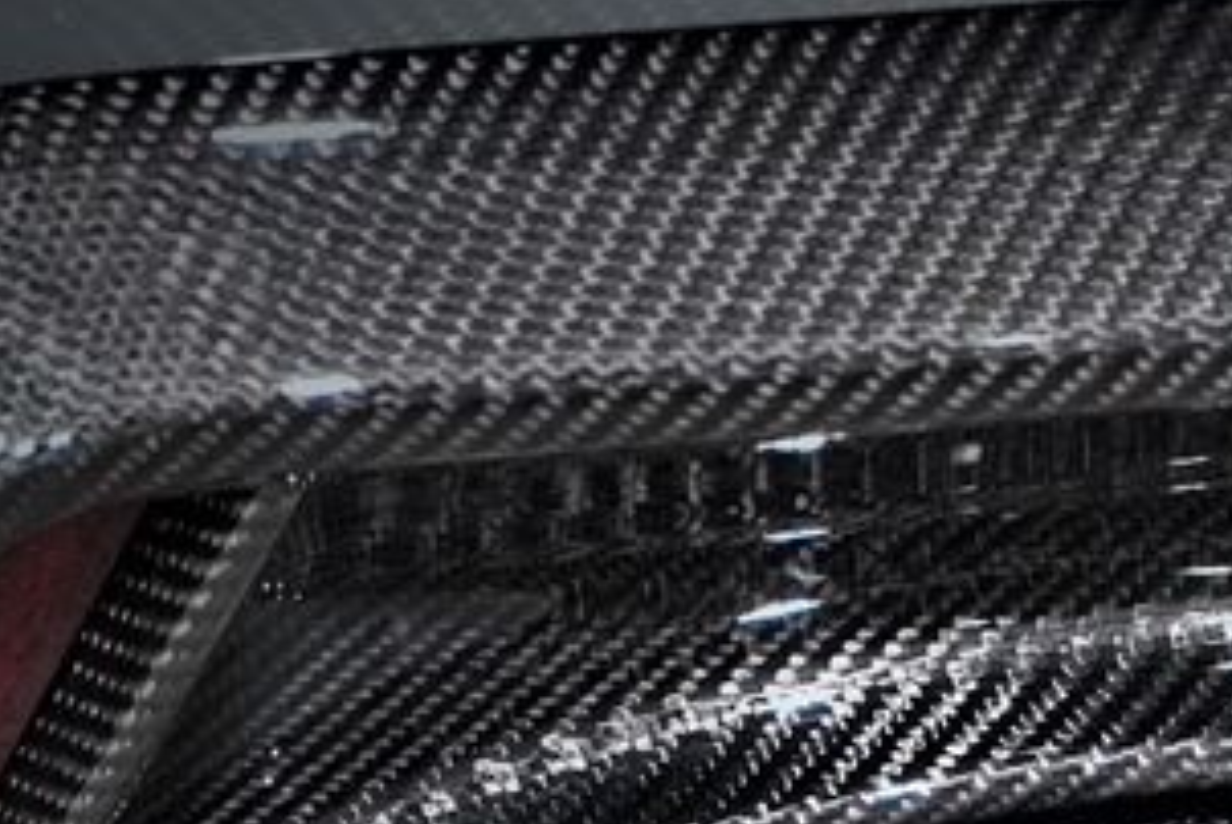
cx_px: 1167
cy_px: 1187
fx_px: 13462
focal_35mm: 393
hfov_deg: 5.2
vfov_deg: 3.5
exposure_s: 1/50
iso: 6400
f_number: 5.6
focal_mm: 88
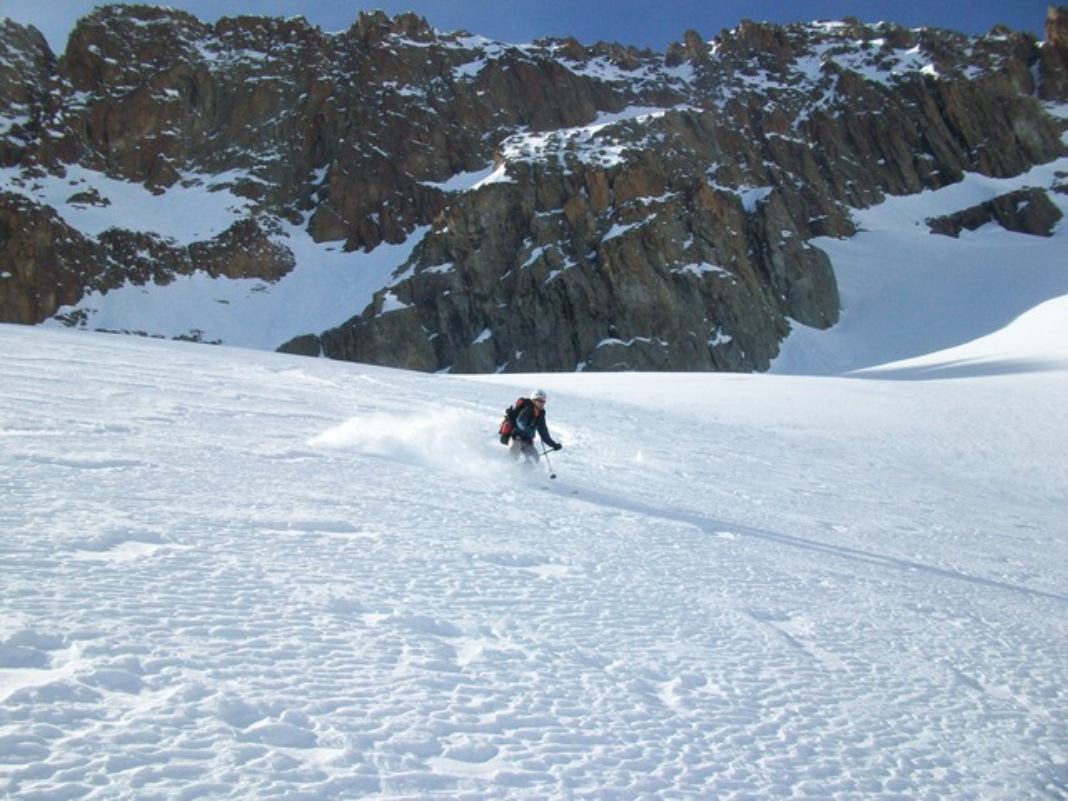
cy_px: 400
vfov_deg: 44.2
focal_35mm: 32
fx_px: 987
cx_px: 534
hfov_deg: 56.8
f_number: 5.5
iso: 64
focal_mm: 5.7
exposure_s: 1/400
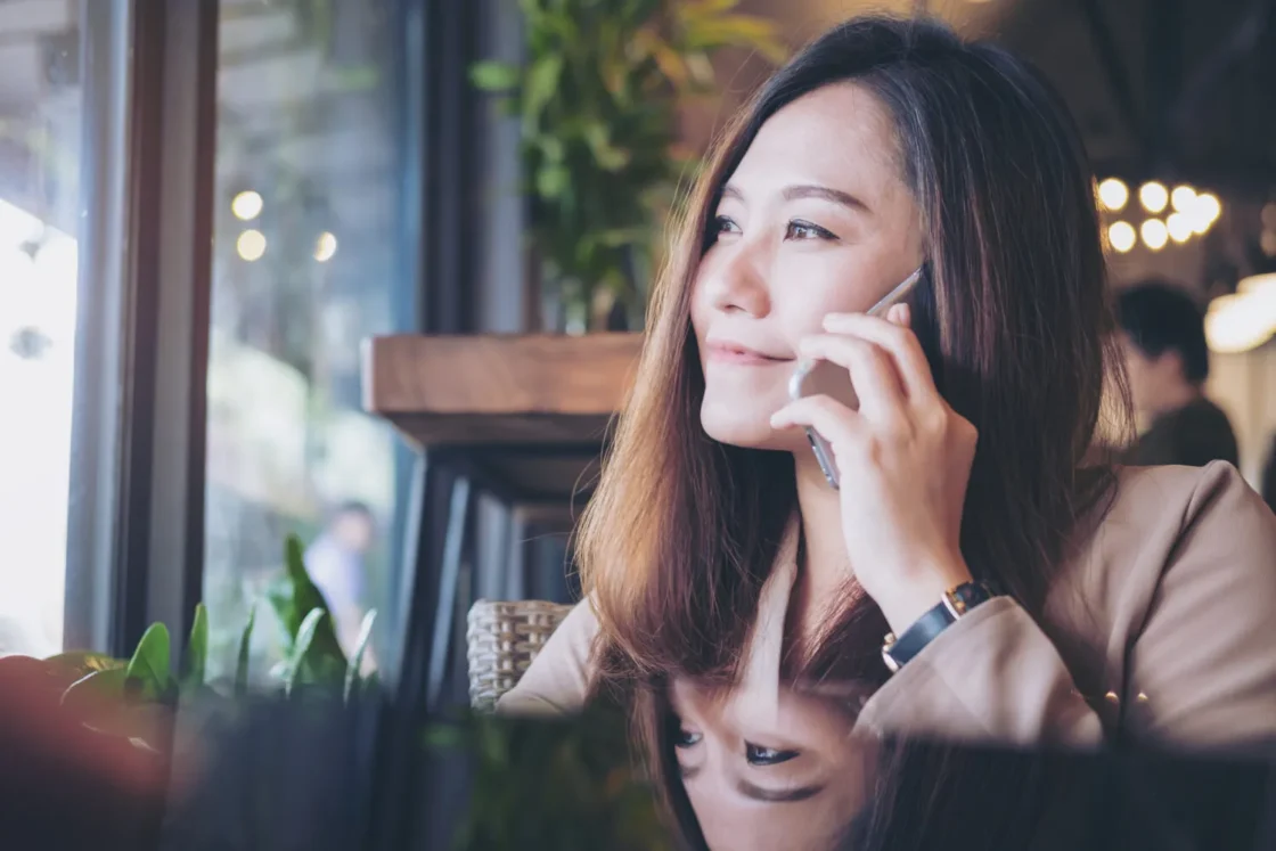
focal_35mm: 53
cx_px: 638
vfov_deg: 25.5
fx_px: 1879
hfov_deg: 37.5
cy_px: 426
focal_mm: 35
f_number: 2.2
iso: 320
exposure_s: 1/60
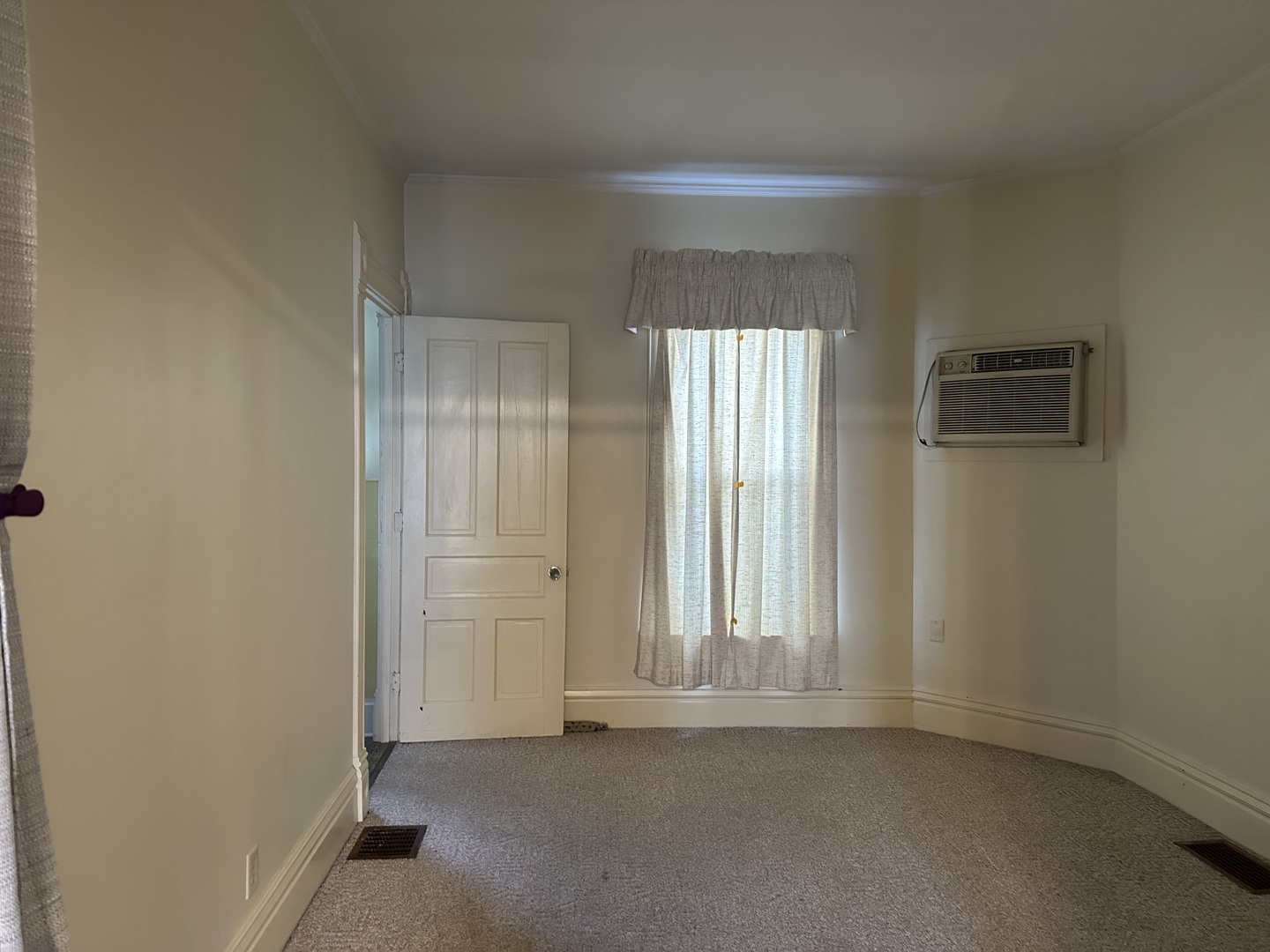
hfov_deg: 71.6
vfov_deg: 56.8
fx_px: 881
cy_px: 476
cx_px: 635
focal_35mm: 24
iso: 500
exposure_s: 1/60
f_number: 1.78
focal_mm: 6.86
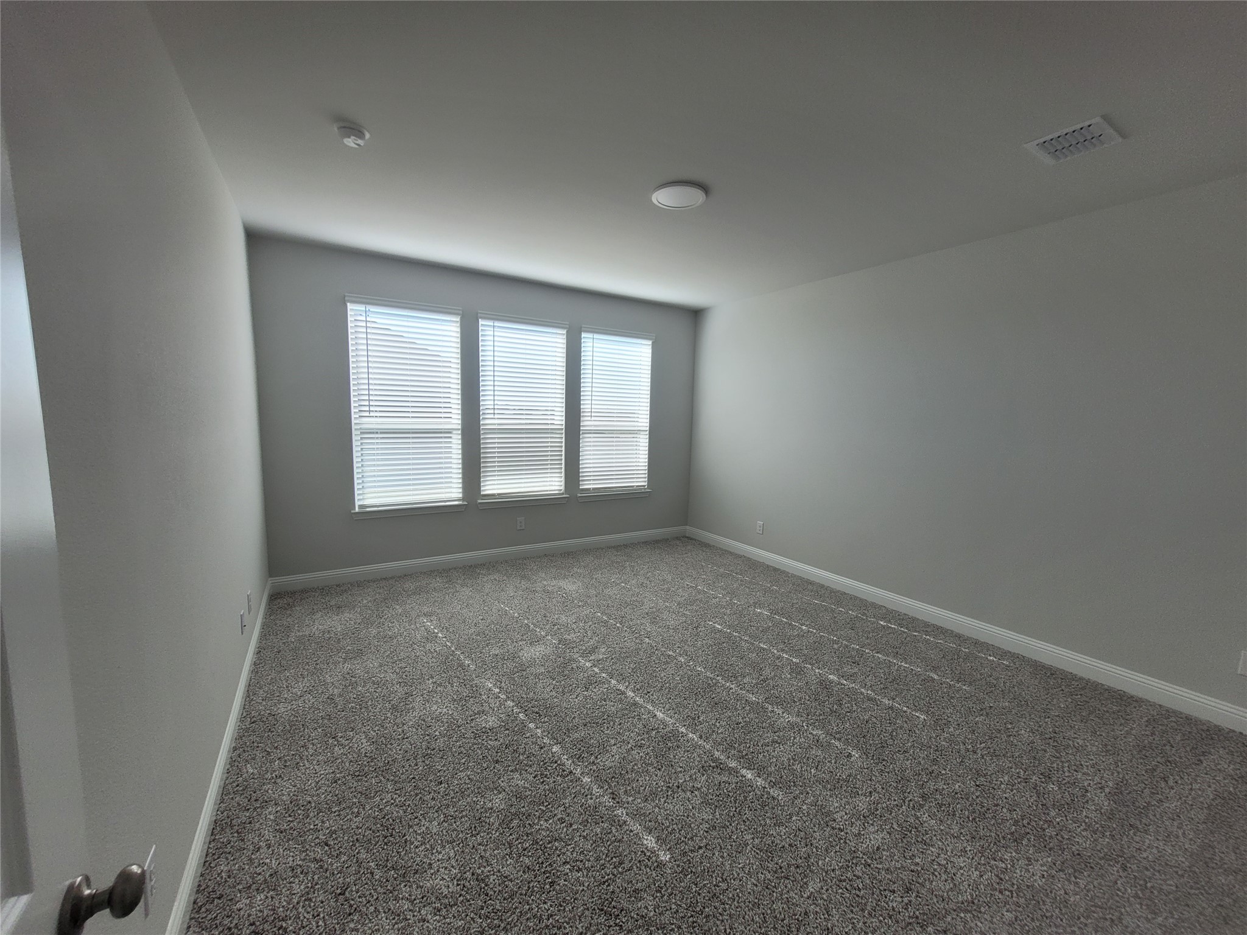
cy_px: 468
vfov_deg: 89.9
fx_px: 468
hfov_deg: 106.2
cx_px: 624
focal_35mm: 13
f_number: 2.2
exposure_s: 1/207
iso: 40
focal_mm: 1.74
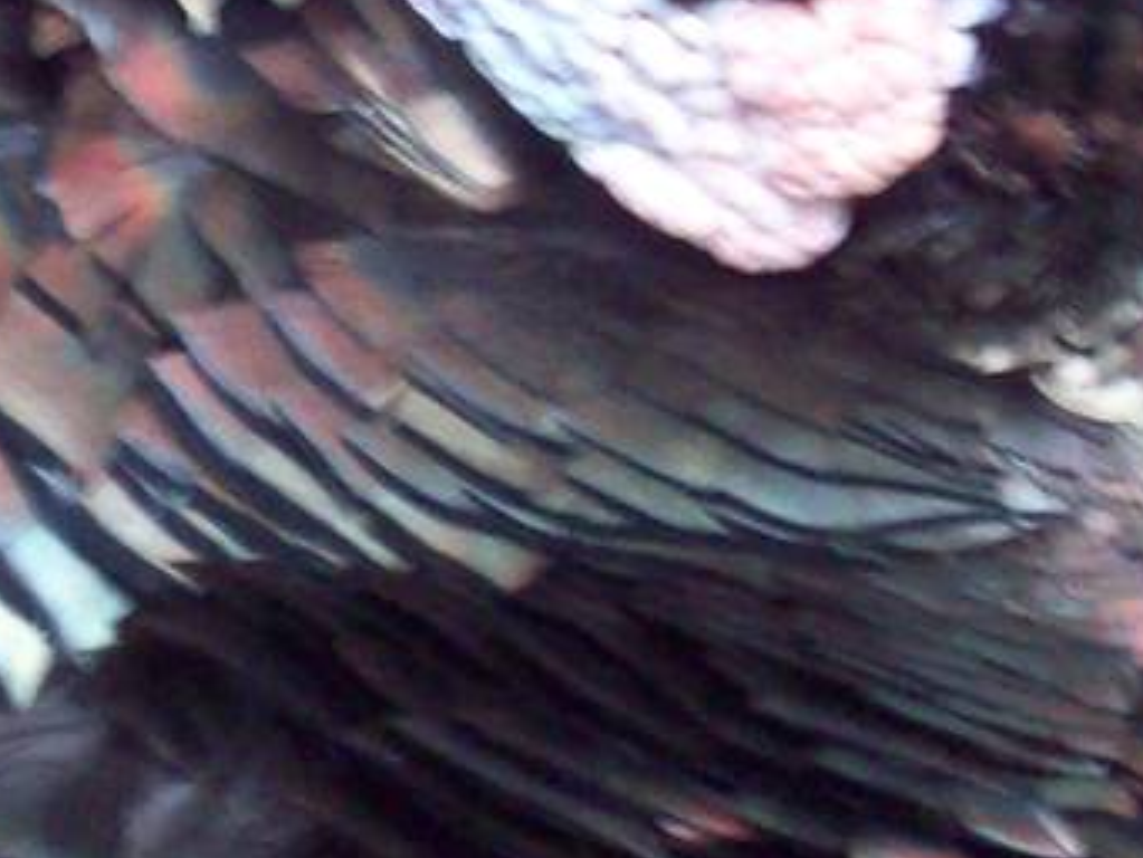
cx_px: -526
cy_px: 412
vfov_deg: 3.4
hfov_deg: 4.6
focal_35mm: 432
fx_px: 14269
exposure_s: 1/29.7
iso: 160
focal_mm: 15.3
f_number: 4.7
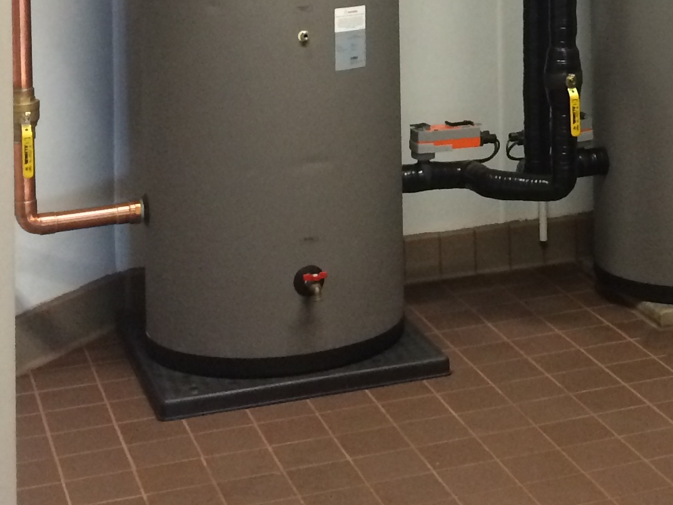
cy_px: -150
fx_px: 1769
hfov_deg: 21.0
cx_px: 627
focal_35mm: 91
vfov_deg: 15.5
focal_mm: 4.12
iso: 250
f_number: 2.2
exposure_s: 1/30
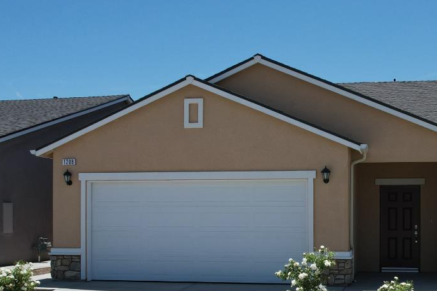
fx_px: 582
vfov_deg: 27.7
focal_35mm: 48
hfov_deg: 40.3
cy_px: 211
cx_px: 310
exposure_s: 1/3200
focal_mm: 8.38
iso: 140
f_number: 2.8
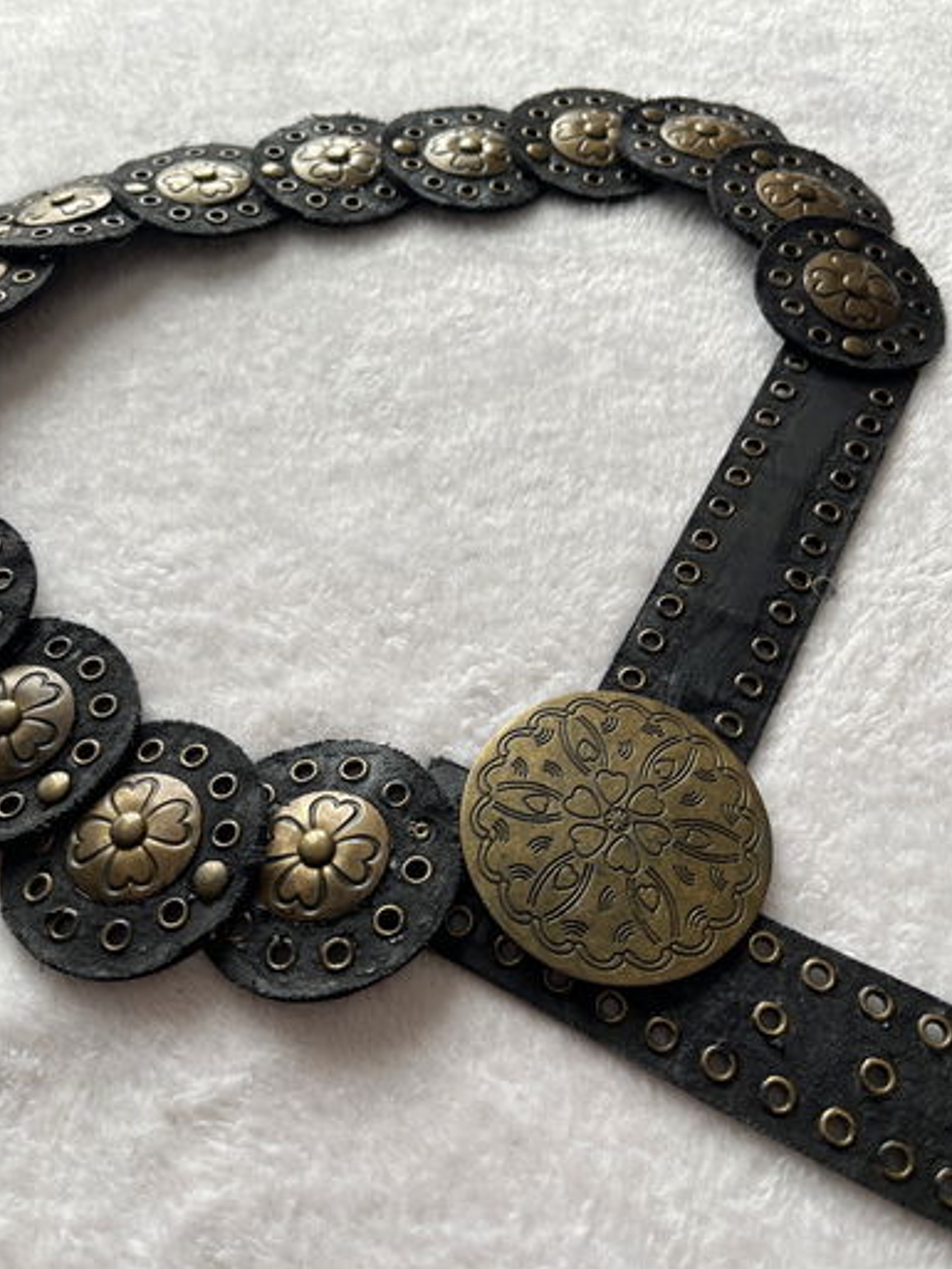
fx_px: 990
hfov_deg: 51.4
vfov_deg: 65.3
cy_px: 612
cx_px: 470
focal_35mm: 27
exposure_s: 1/194
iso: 40
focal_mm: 5.1
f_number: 1.6
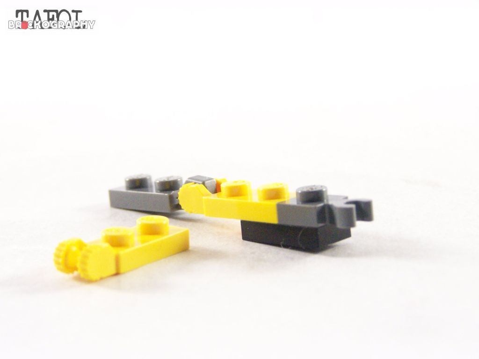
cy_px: 180
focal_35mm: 82
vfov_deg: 18.0
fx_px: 1135
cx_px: 240
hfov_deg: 23.8
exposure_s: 1/60
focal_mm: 13.7
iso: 400
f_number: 3.2
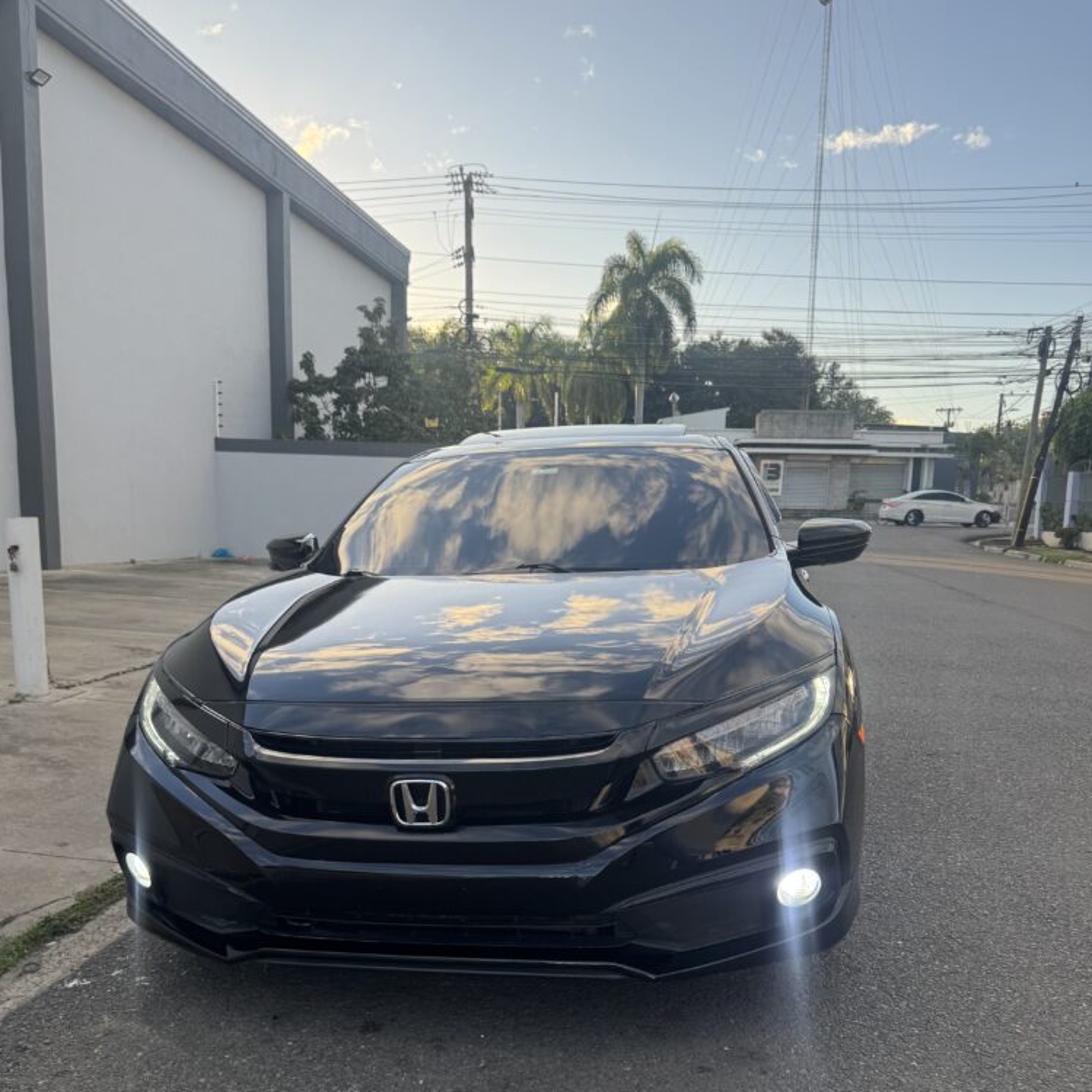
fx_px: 1035
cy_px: 695
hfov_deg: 55.6
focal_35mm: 29
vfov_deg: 54.9
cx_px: 538
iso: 80
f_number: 1.78
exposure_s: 1/1042
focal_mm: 6.76
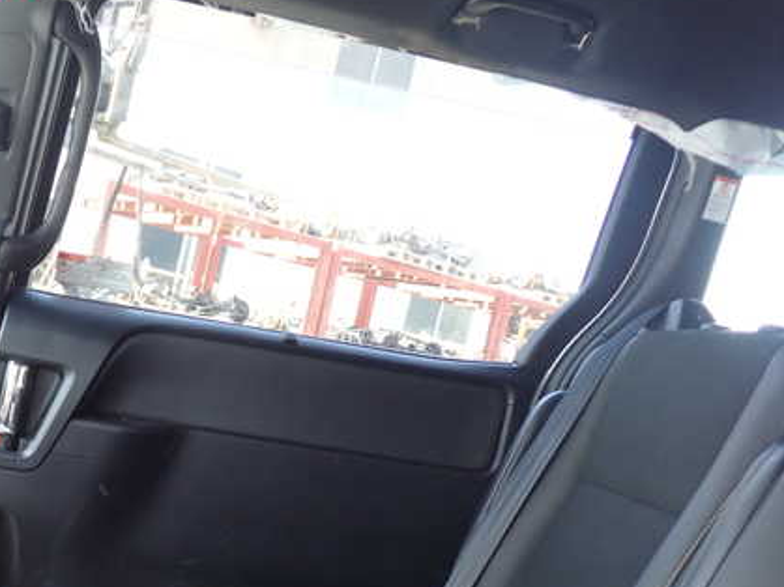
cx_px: 241
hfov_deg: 43.1
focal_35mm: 43
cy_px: 378
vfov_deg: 33.4
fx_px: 974
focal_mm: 5.4
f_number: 2.3
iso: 200
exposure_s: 1/60
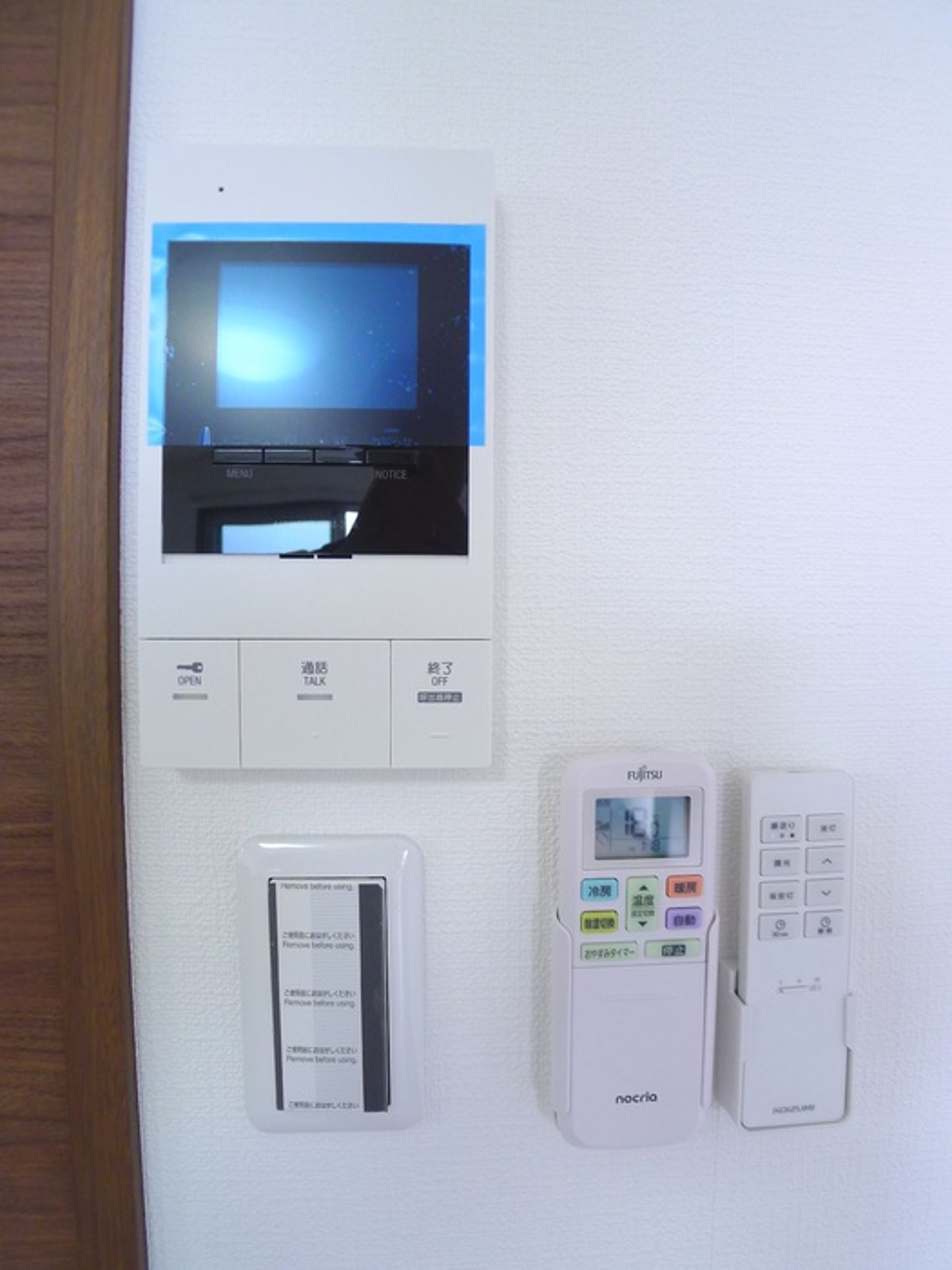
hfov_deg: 56.8
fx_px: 880
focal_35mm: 24
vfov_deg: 71.6
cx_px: 476
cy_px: 635
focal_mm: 5.1
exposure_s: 1/60
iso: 200
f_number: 2
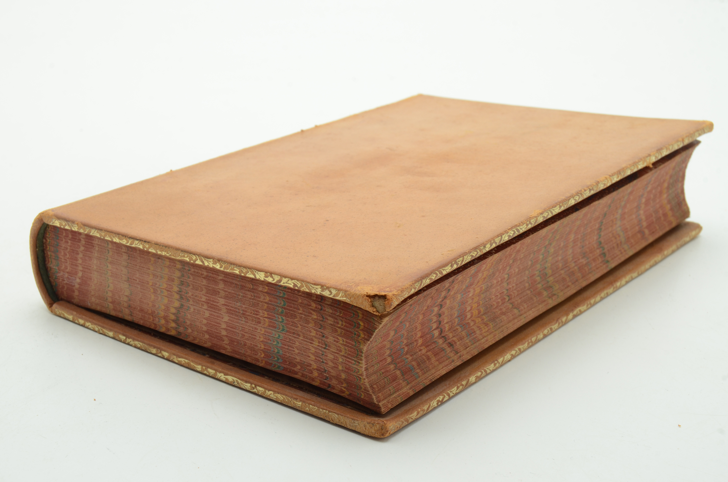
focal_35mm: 57
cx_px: 364
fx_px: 1150
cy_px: 241
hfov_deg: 35.1
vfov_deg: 23.7
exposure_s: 1/125
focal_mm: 38
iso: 200
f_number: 13
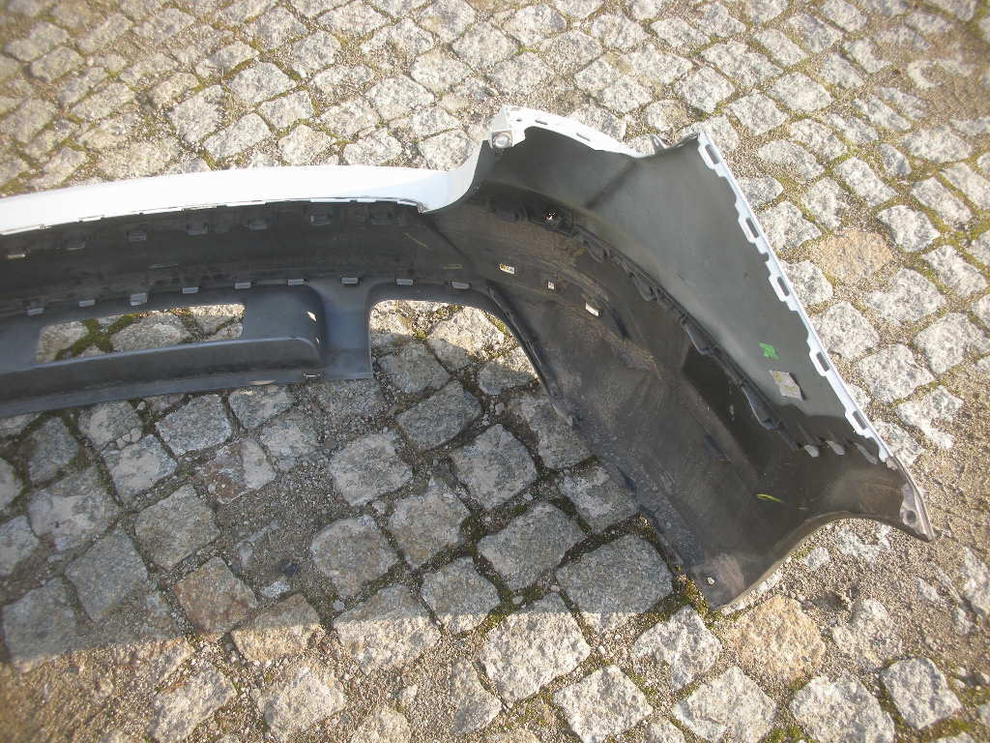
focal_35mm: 35
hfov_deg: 52.6
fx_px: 1001
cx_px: 495
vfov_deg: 40.7
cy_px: 372
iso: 50
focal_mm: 5.8
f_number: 2.8
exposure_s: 1/127
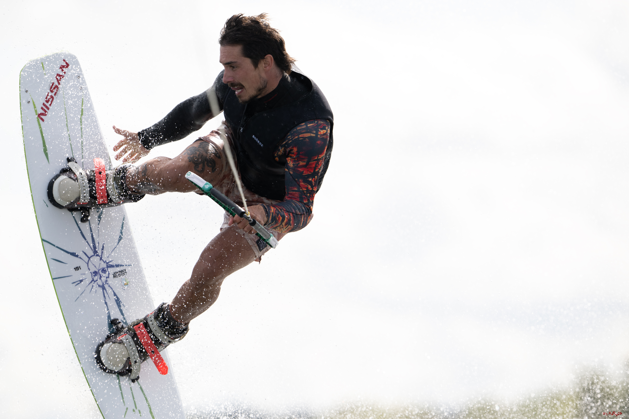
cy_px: 210
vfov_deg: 3.4
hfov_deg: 5.2
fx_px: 6988
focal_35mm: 400
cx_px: 314
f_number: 5
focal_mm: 400
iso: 320
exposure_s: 1/2000
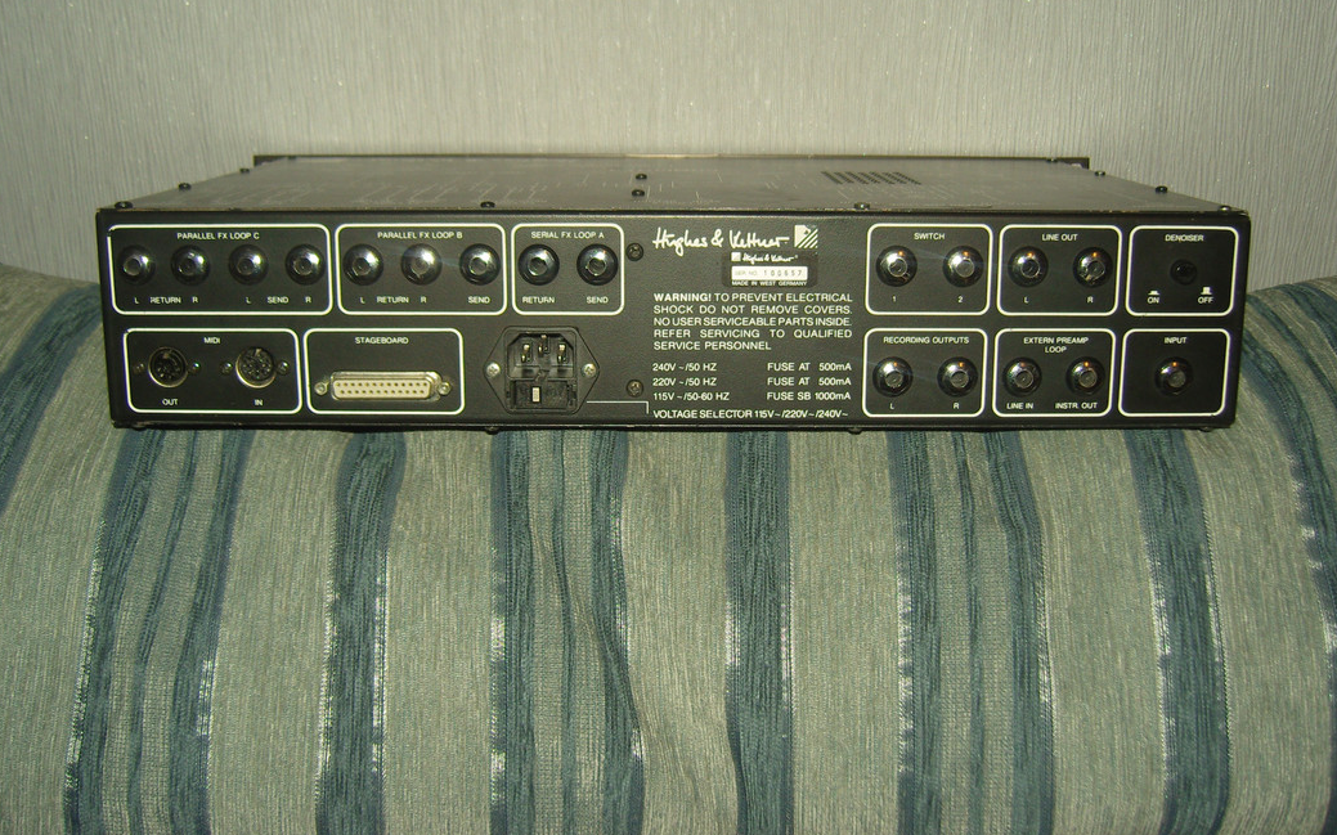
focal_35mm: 37
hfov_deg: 52.8
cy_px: 356
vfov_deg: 34.4
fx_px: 1348
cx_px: 658
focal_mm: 7.3
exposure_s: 1/40
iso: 100
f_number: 2.8
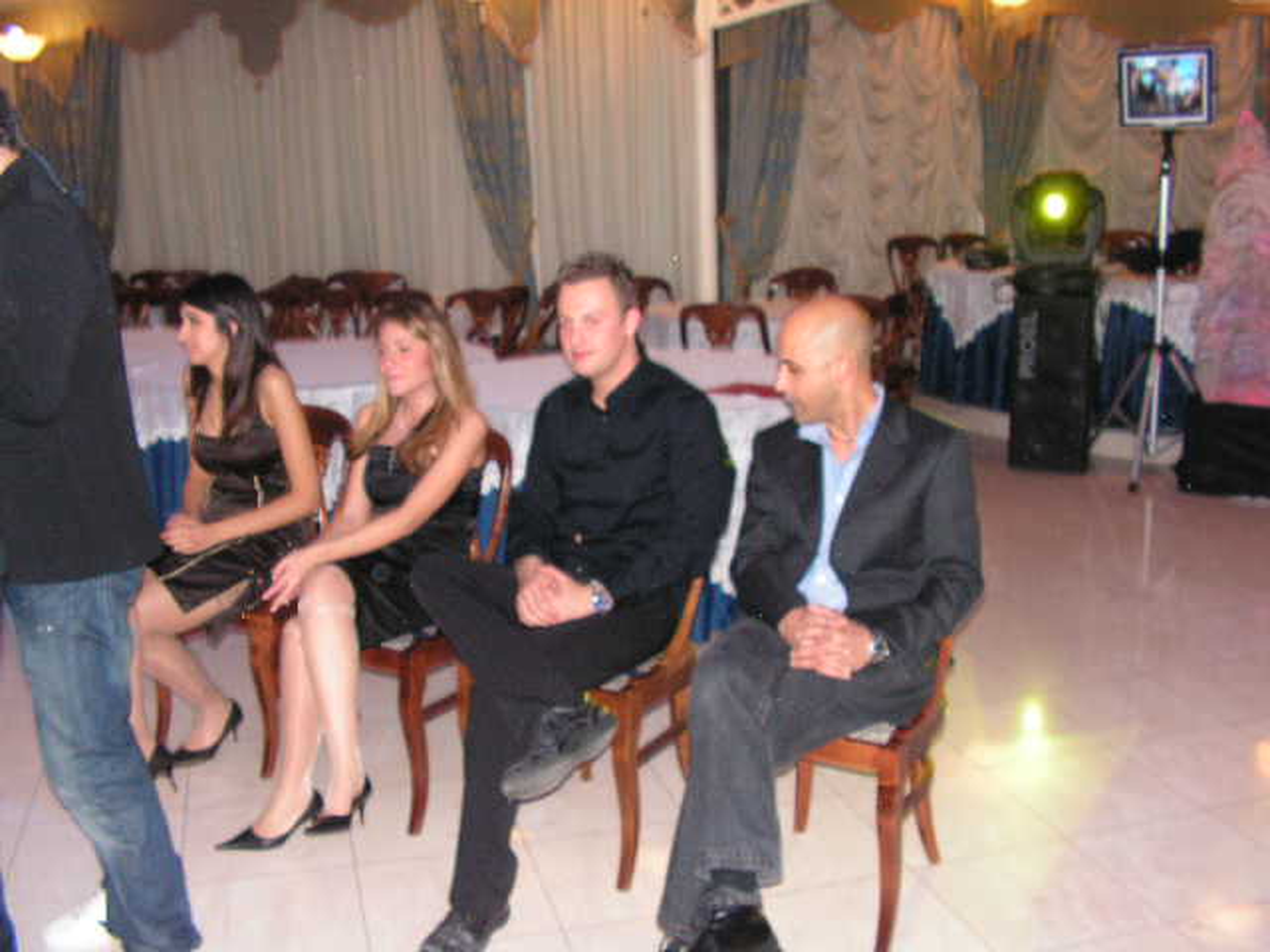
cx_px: 635
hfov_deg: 51.4
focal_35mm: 36
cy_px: 476
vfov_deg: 39.7
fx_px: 1321
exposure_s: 1/40
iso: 200
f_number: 3.2
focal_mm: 6
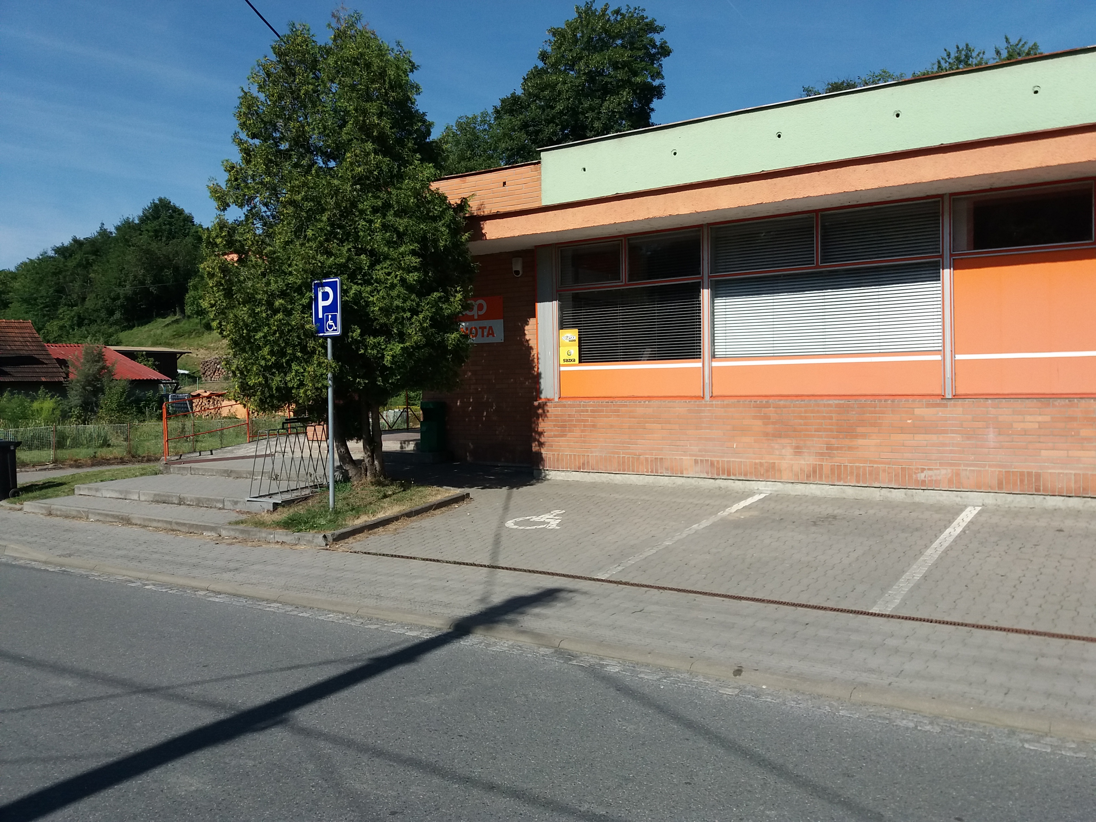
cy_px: 411
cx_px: 548
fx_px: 887
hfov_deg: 63.4
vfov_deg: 49.7
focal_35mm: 28
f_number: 1.9
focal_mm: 3.7
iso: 64
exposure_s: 1/2230
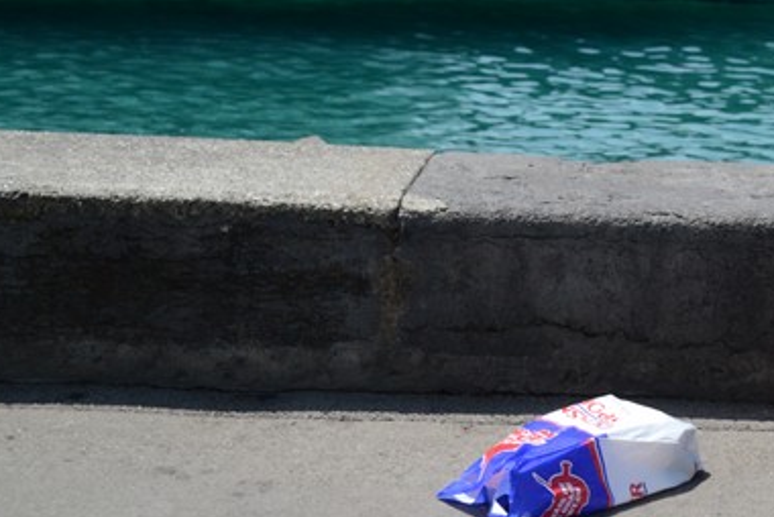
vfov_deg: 12.9
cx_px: 884
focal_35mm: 105
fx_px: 2259
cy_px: -23
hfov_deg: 18.6
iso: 500
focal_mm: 26
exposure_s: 1/4000
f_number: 4.2
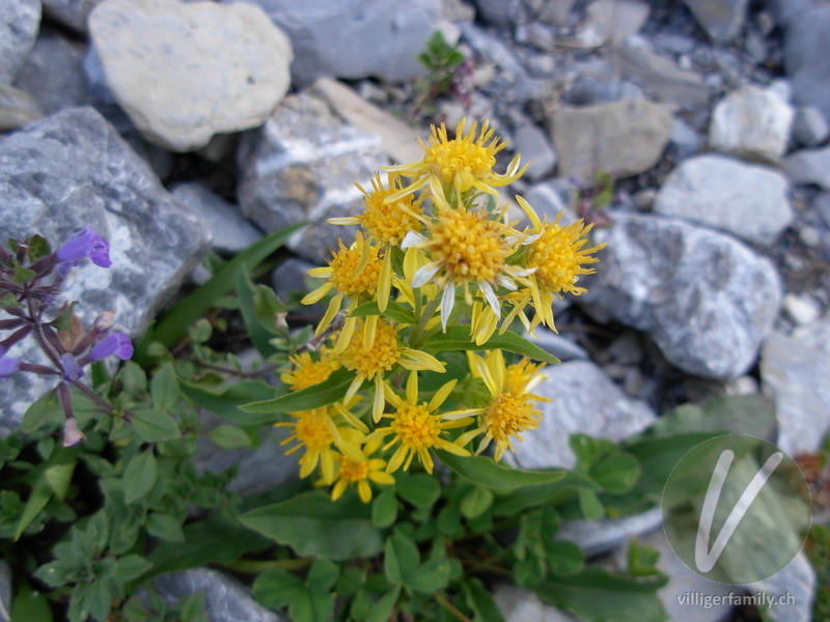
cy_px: 311
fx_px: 911
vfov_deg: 37.7
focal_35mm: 38
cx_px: 415
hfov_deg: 49.0
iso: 79
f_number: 2.9
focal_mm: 6.3
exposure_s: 1/73.9
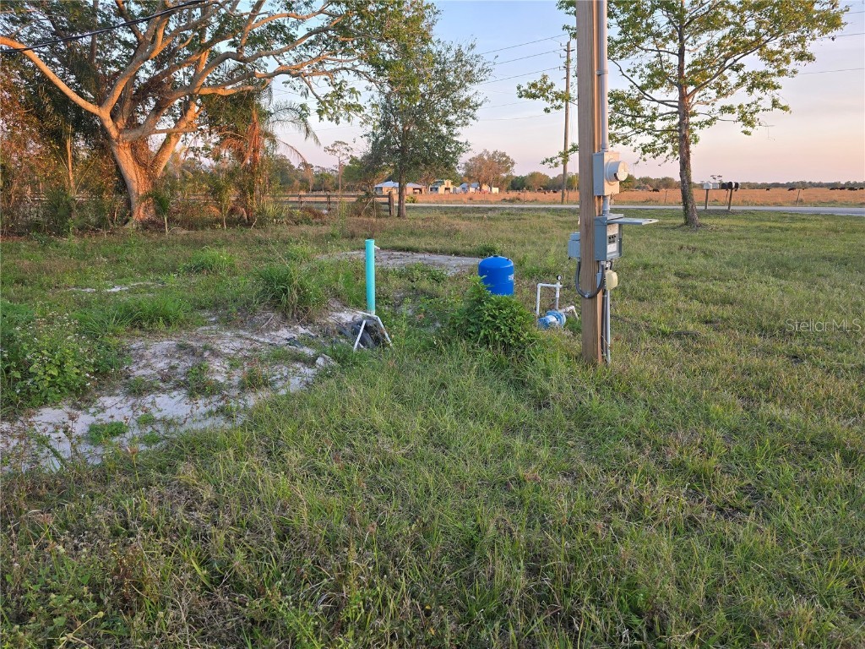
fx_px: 575
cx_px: 432
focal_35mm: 23
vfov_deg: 58.9
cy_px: 324
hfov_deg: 73.9
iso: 50
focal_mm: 6.3
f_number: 1.7
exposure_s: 1/180
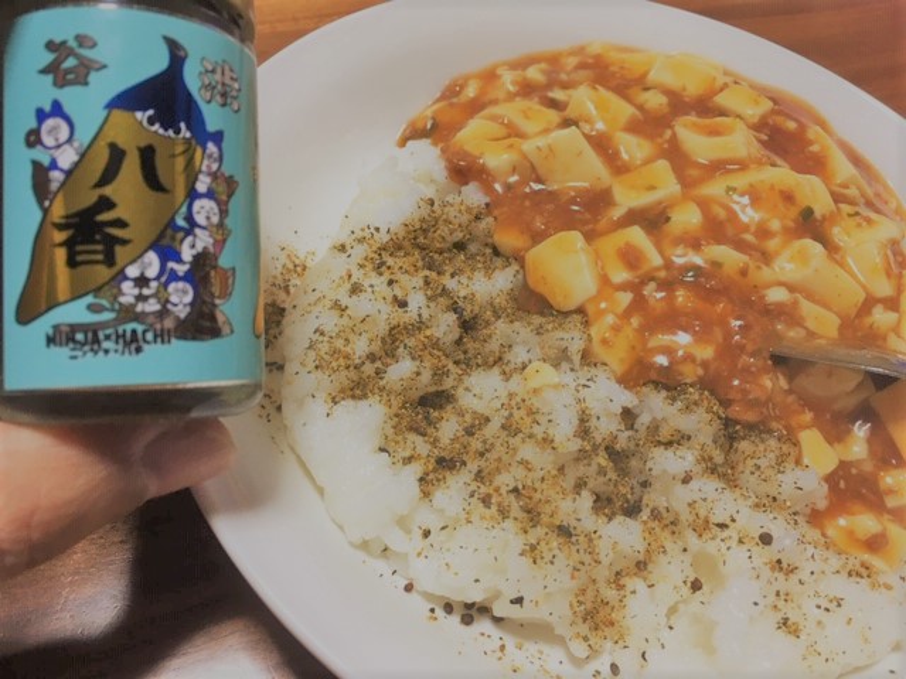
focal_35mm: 29
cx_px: 453
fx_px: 759
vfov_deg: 48.2
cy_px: 340
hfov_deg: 61.7
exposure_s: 1/30
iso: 64
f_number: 2.2
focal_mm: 4.15
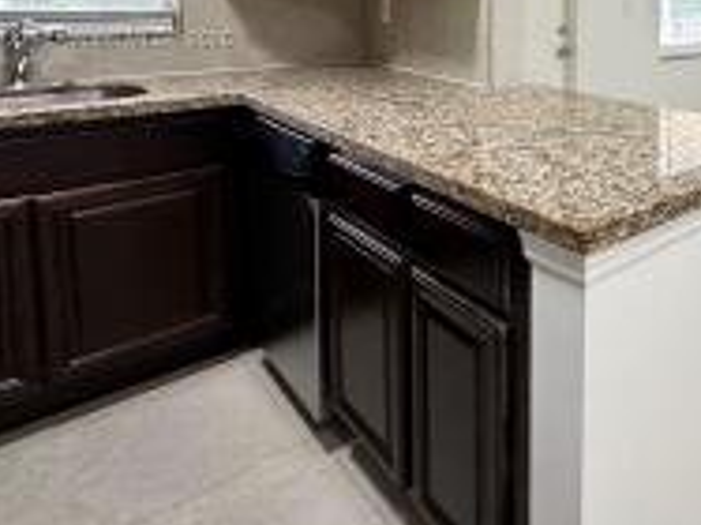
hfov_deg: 50.1
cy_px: 41
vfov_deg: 42.4
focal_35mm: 30
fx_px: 607
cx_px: 682
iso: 250
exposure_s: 1/60
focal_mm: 2.22
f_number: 2.2
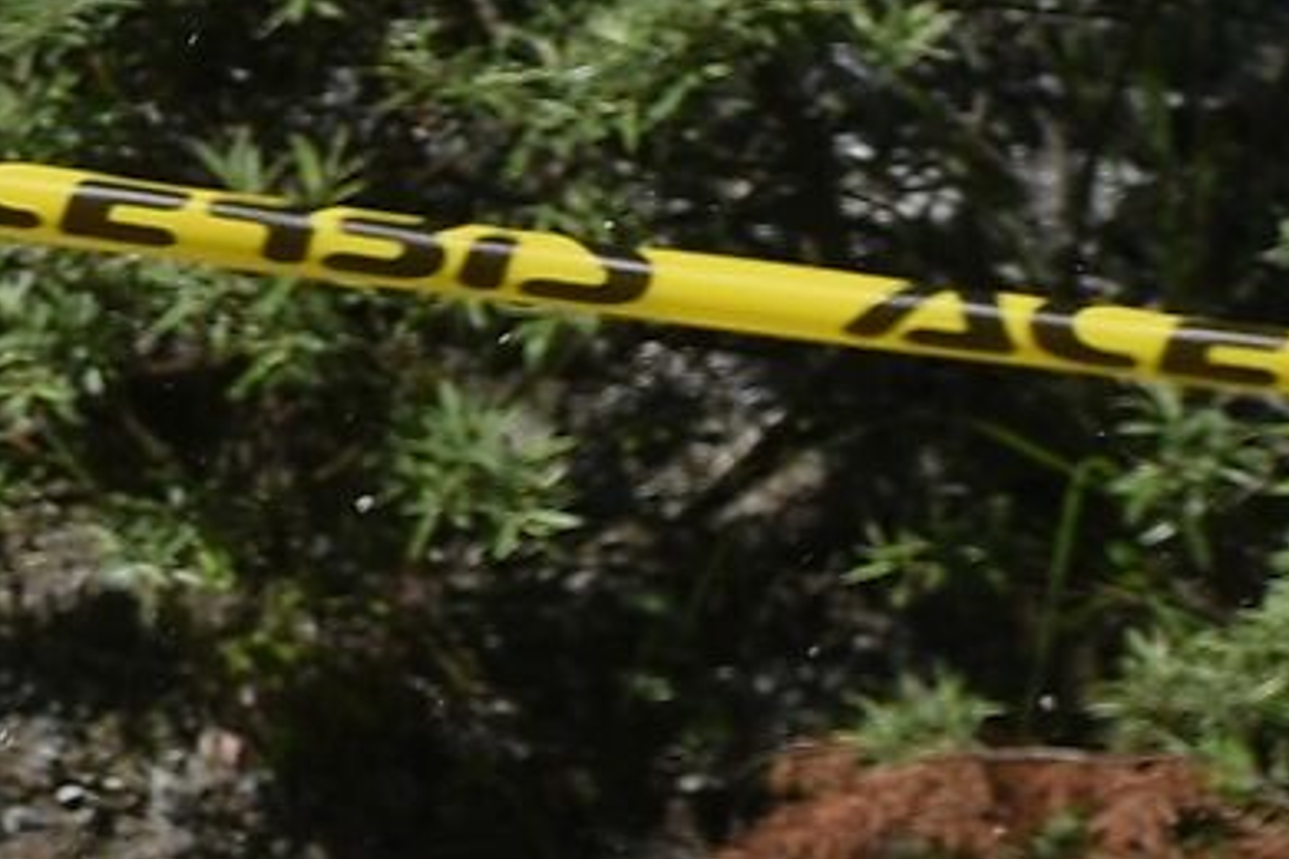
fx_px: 44073
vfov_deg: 1.1
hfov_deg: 1.7
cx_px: -2545
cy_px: 1814
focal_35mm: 1231
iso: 200
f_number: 6.3
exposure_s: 1/1000
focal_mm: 200
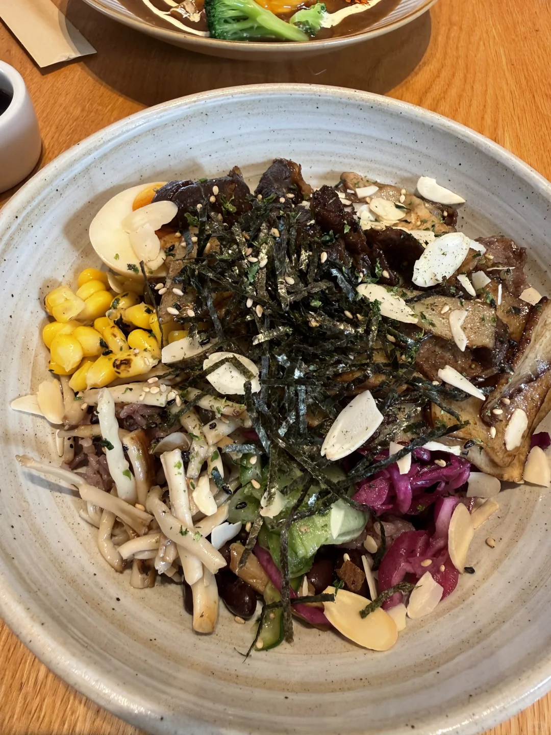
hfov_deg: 56.8
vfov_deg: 71.6
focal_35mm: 24
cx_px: 276
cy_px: 368
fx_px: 509
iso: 160
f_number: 2.2
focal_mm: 2.22
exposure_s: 1/99
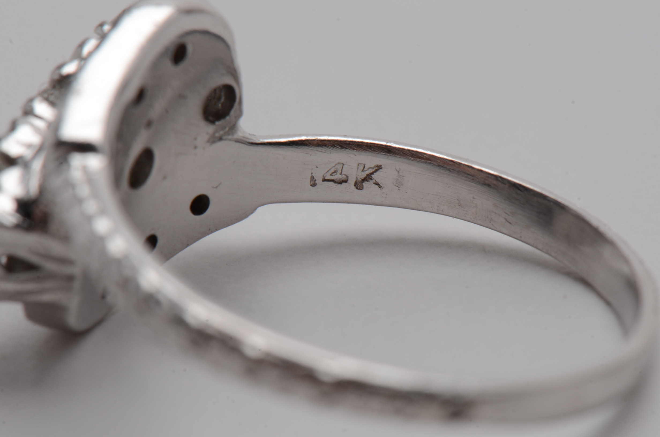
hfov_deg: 16.1
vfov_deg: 10.7
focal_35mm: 128
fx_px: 2333
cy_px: 218
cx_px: 330
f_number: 22
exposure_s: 1/125
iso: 200
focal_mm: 85
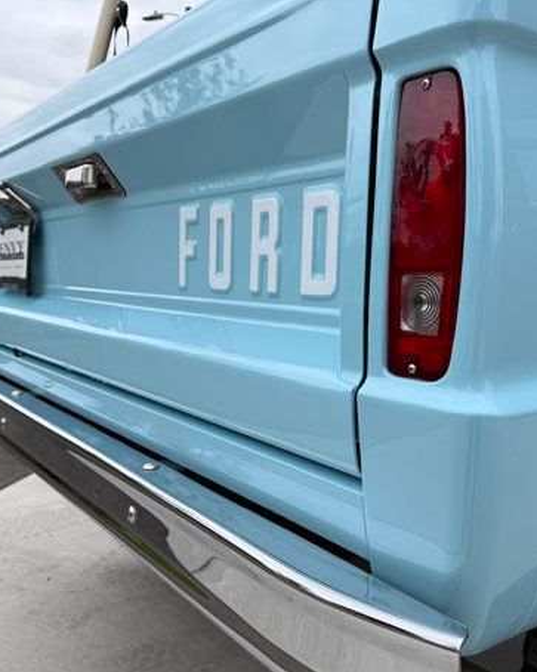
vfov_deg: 54.2
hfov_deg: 44.5
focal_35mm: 33
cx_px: 260
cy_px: 354
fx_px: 656
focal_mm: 6.76
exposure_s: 1/955
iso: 80
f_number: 1.78
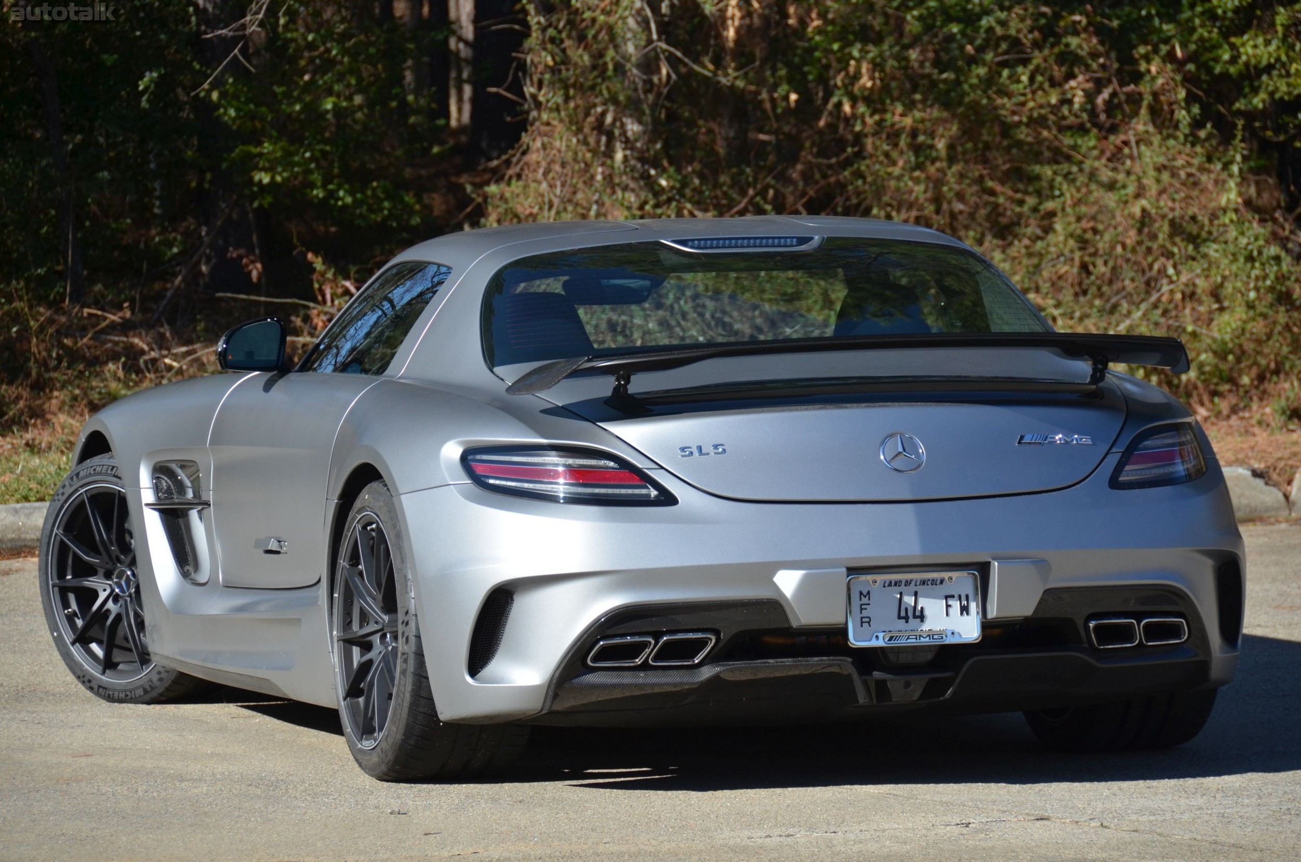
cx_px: 650
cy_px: 431
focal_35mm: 225
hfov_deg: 9.2
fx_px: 8115
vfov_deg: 6.1
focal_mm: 150
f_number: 5.6
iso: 400
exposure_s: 1/1600
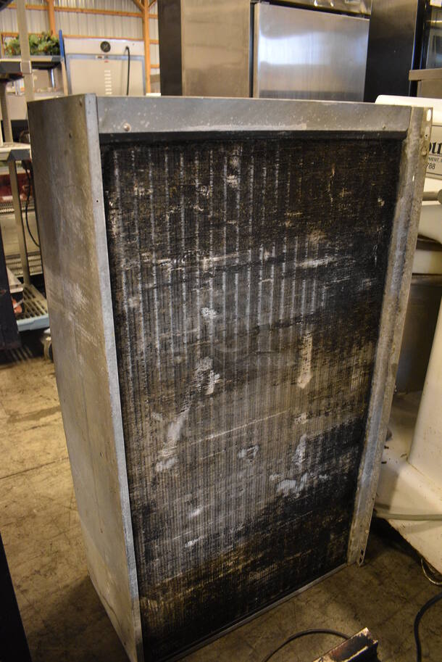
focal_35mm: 27
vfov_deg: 67.3
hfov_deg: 48.0
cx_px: 221
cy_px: 331
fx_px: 496
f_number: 3.5
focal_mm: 18
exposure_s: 1/30
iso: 2200
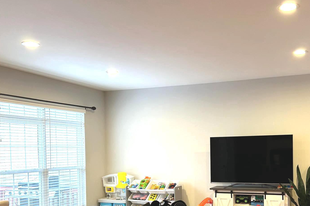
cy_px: 157
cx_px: 212
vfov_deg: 32.7
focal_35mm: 40
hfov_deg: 47.5
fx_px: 344
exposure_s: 1/60
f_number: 1.5
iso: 80
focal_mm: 5.7
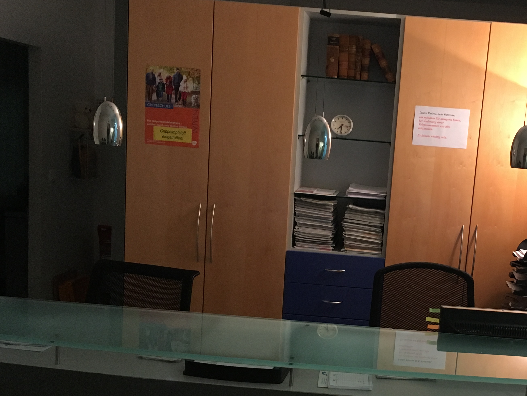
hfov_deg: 41.1
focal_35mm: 45
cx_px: 382
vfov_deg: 32.0
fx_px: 685
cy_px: 254
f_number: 2.2
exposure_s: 1/33
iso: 250
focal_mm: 4.15
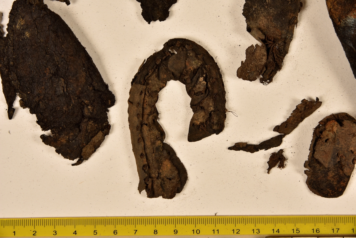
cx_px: 178
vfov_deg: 14.0
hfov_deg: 20.8
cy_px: 119
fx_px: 969
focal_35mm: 98
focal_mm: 98
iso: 100
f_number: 11
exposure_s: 1/160
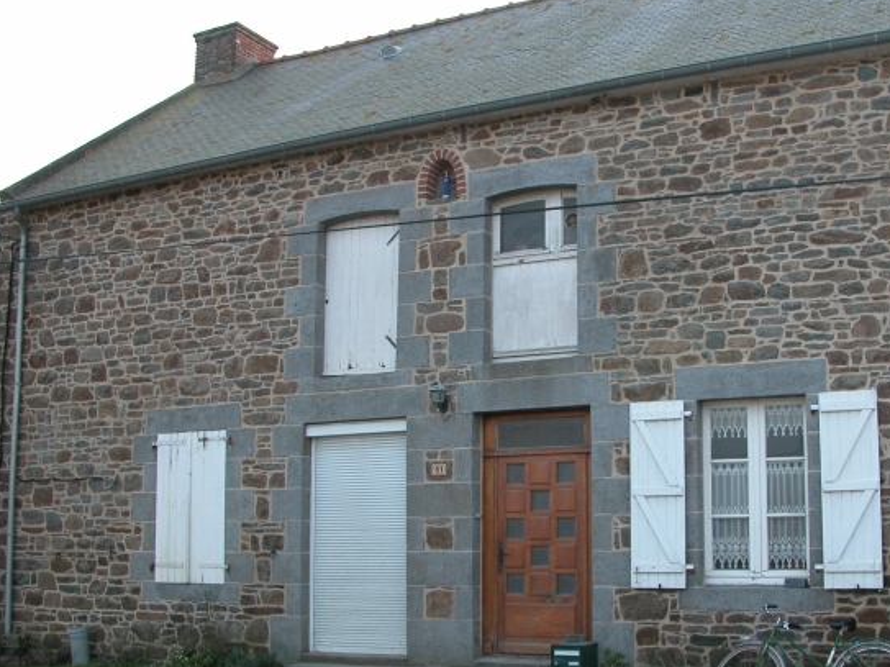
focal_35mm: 44
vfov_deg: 32.8
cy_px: 385
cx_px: 554
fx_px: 1131
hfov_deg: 42.6
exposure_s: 1/196
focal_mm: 8.9
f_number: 4.5
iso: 100
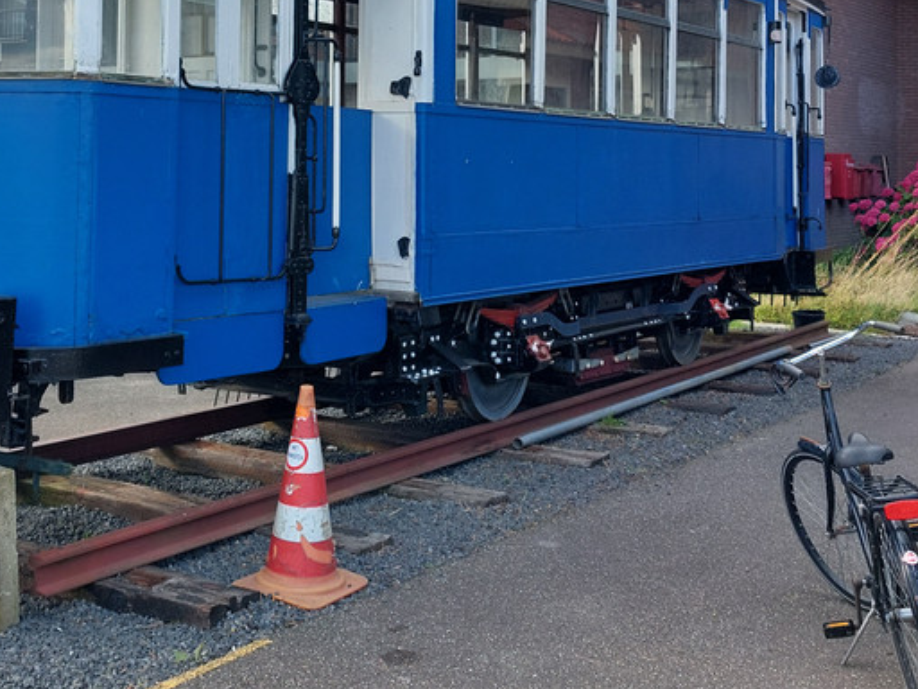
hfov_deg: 37.7
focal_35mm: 50
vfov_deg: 28.5
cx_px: 299
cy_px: 135
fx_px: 1326
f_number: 1.8
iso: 25
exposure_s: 1/233
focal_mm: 5.23
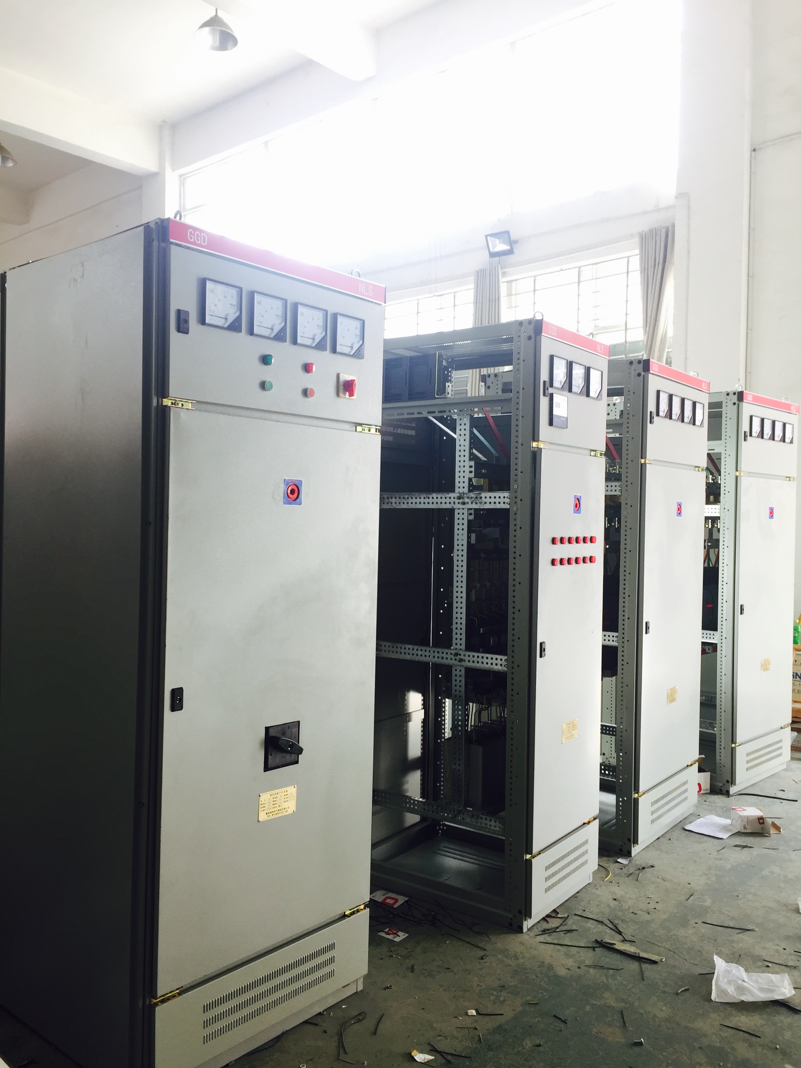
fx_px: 895
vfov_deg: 61.7
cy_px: 534
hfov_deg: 48.2
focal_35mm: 29
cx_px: 400
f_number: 2.2
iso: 40
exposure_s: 1/100
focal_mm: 4.15
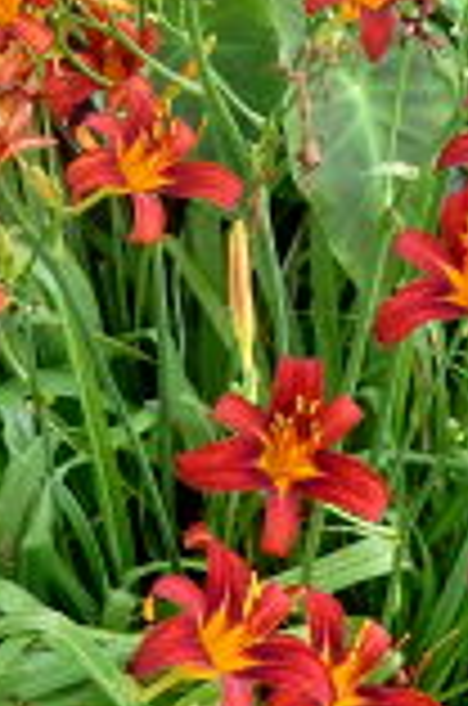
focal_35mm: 83
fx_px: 1626
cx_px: 189
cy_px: -38
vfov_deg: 23.3
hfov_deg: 16.4
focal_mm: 4.5
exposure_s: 1/60
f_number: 2
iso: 100
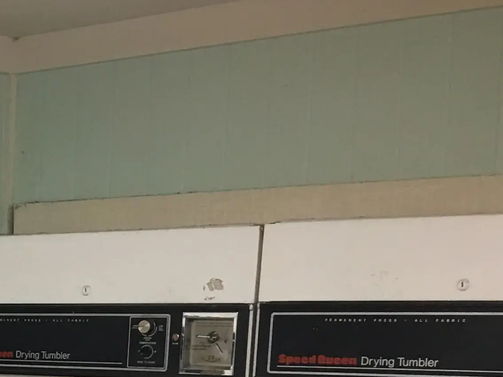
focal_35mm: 103
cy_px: 541
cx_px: -298
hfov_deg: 16.9
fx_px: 1497
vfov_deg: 13.6
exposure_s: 1/30
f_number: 2.2
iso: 32
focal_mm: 4.15
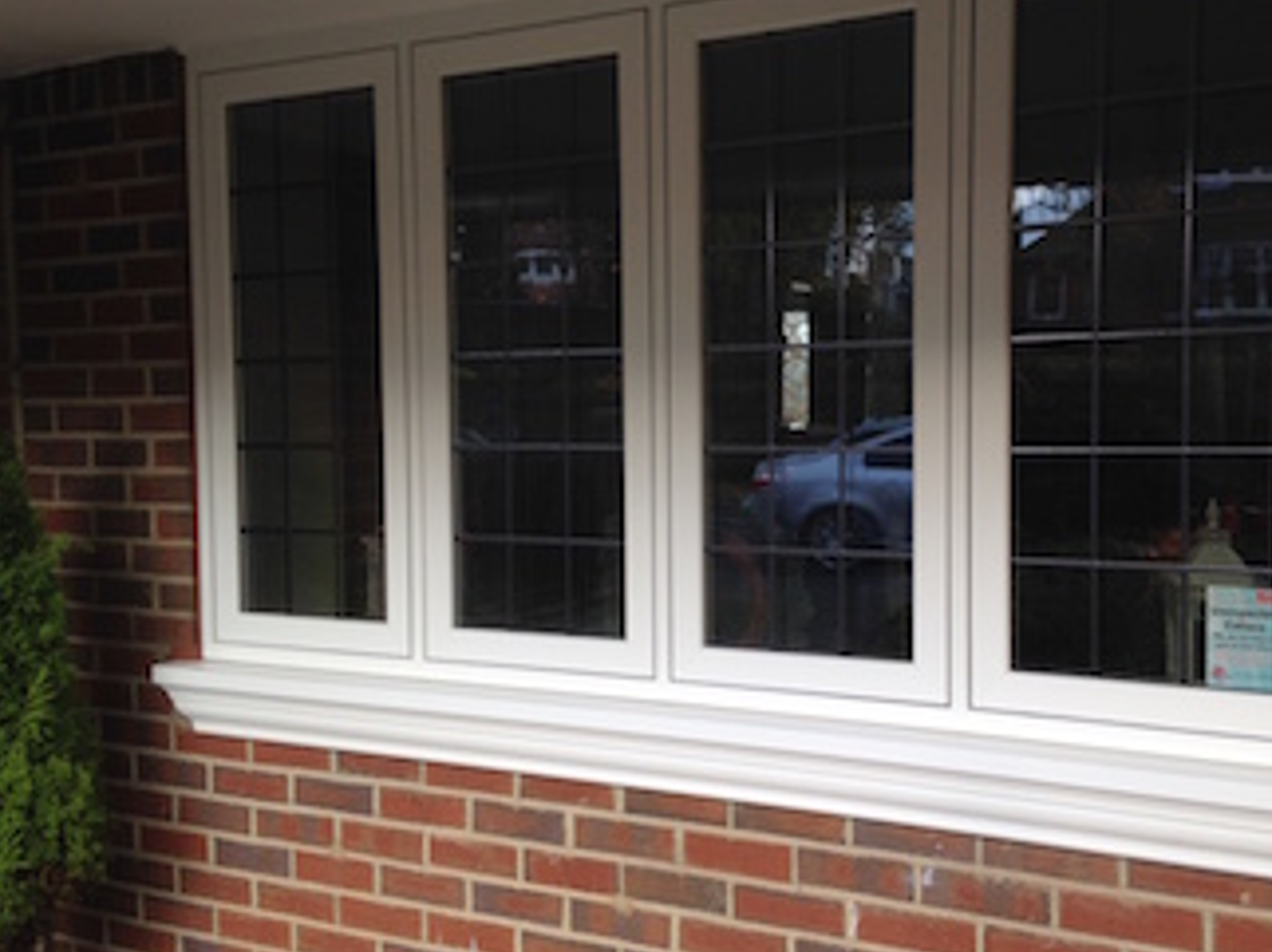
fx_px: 1505
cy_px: 486
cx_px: 766
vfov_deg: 35.1
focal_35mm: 41
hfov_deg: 45.5
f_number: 2.4
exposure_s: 1/135
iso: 50
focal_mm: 4.12
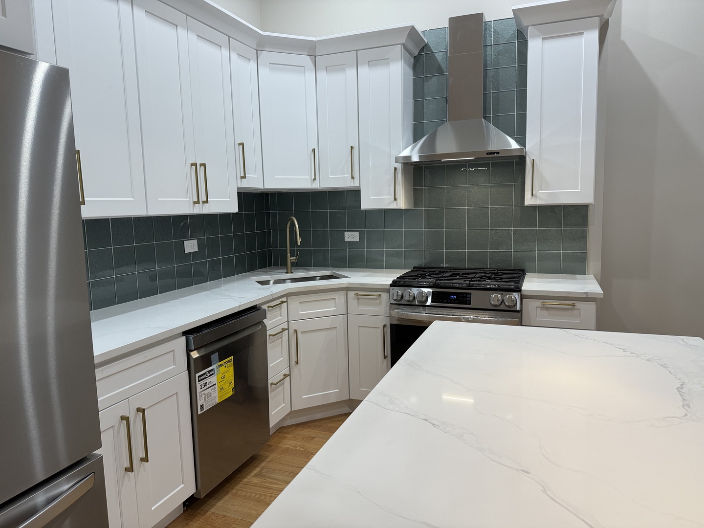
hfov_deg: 71.6
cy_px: 264
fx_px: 488
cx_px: 352
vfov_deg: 56.8
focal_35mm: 24
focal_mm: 6.76
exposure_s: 1/120
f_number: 1.78
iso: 200
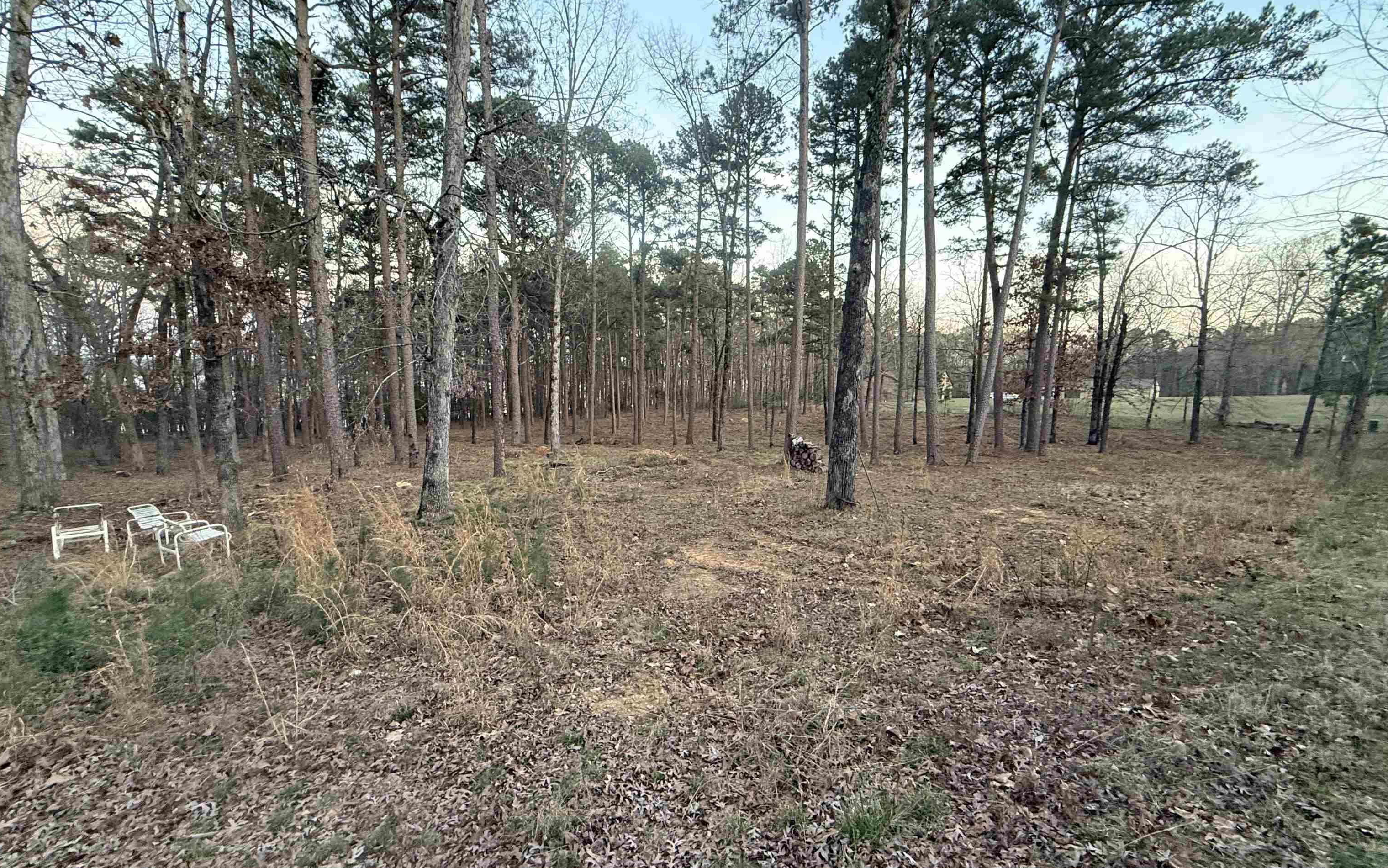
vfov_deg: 74.8
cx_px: 689
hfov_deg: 101.5
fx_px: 567
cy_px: 450
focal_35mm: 15
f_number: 2.2
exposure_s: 1/60
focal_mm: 2.22
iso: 400
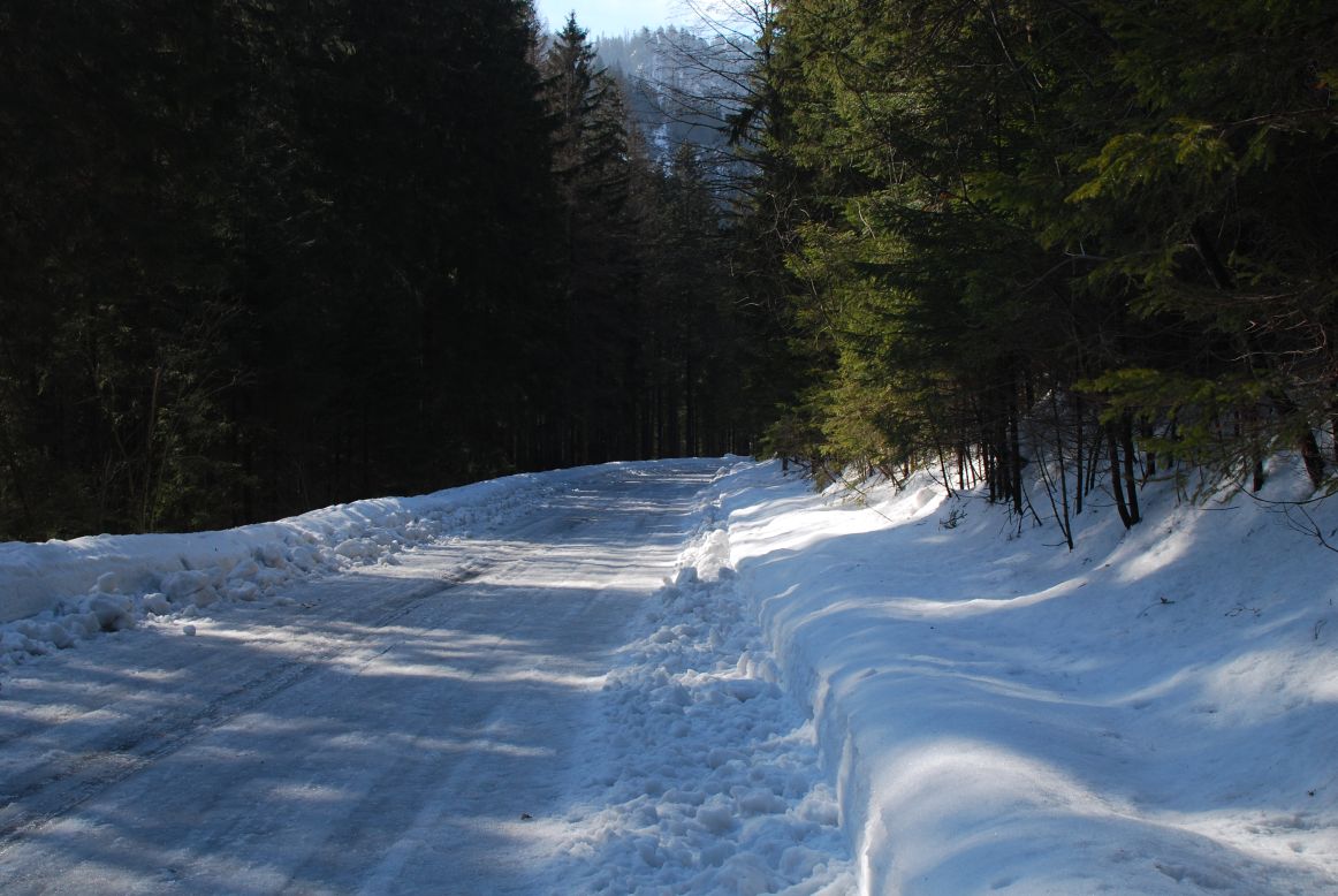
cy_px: 448
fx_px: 1954
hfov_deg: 37.8
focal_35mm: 52
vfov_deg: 25.8
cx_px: 669
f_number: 7.1
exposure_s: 1/400
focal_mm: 35
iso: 200
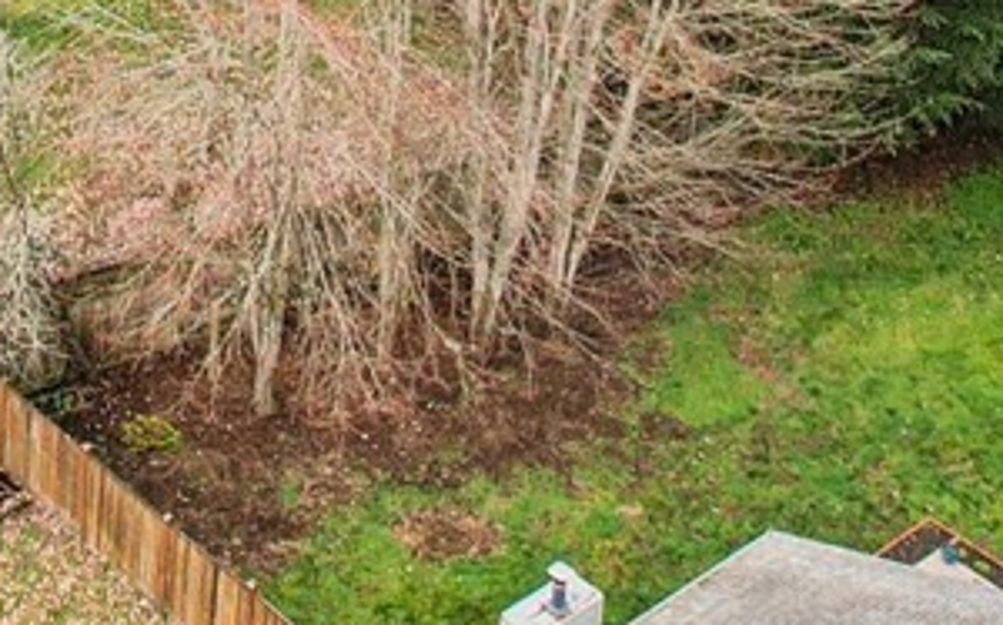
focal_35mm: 127
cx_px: -369
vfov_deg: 8.8
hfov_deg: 15.5
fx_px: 3469
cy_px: -1125
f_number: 2.8
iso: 100
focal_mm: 8.4
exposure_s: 1/500
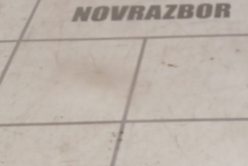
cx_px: 318
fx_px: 579
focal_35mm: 84
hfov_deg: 21.9
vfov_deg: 15.1
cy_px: 250
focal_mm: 4
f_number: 1.8
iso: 125
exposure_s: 1/50
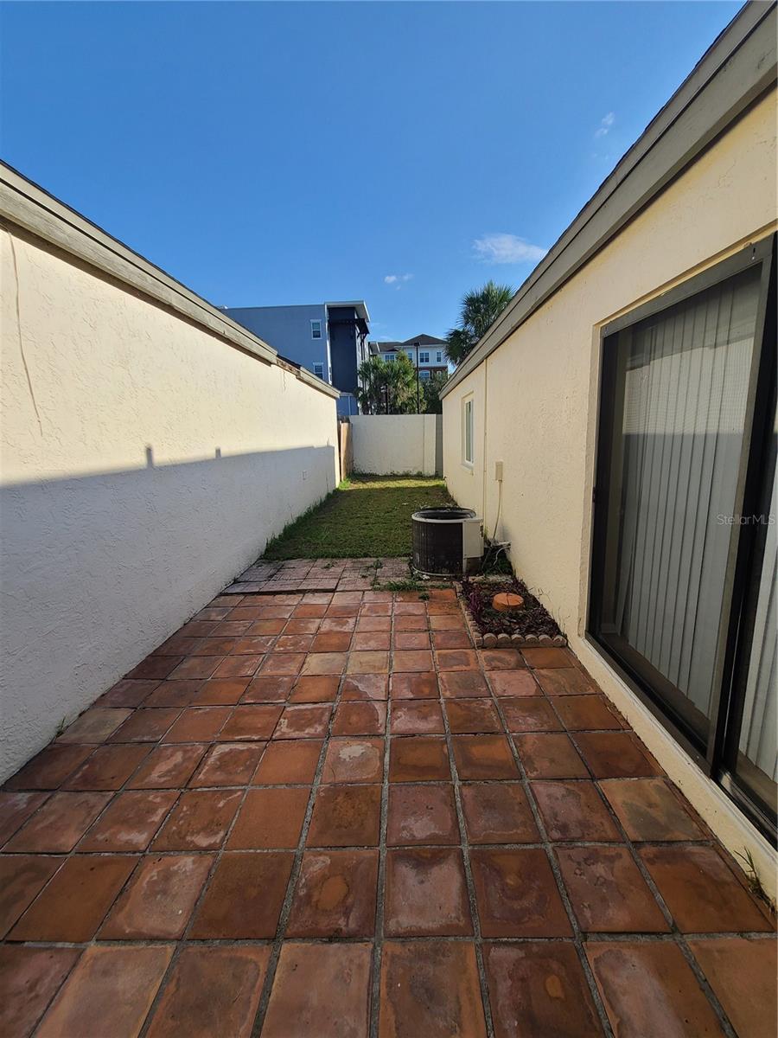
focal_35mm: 13
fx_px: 390
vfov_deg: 106.2
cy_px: 519
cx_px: 389
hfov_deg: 89.9
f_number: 2.2
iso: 64
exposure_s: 1/1714
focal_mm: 2.2
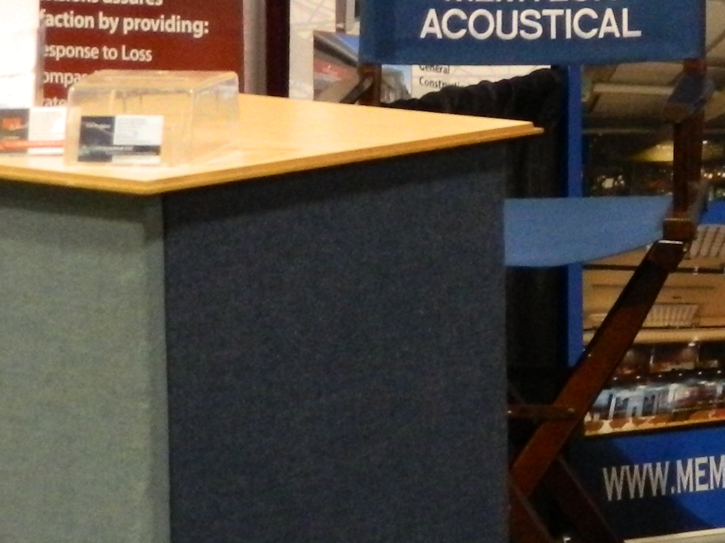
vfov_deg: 9.3
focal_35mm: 159
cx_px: 1255
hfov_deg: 11.6
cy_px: 24
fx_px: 3329
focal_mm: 7.3
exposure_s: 1/15
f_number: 3.5
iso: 400
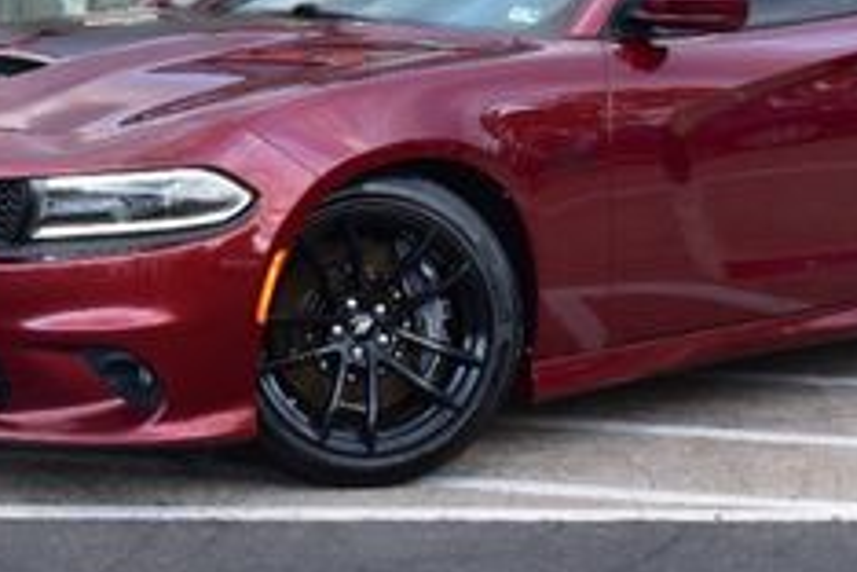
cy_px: -130
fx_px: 3413
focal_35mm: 143
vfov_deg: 9.4
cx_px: 480
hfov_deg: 14.3
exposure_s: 1/40
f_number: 7.1
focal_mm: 35
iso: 400
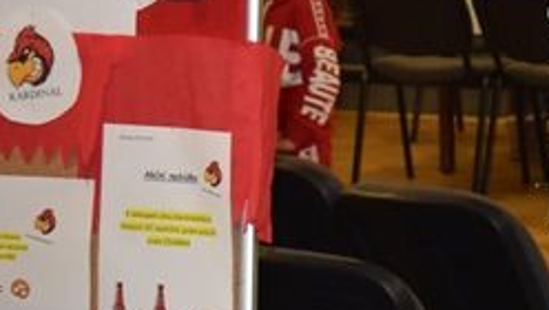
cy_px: -37
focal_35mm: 188
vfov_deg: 6.4
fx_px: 2742
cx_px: 1109
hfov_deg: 10.5
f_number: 4.2
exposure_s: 1/80
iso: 800
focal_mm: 29
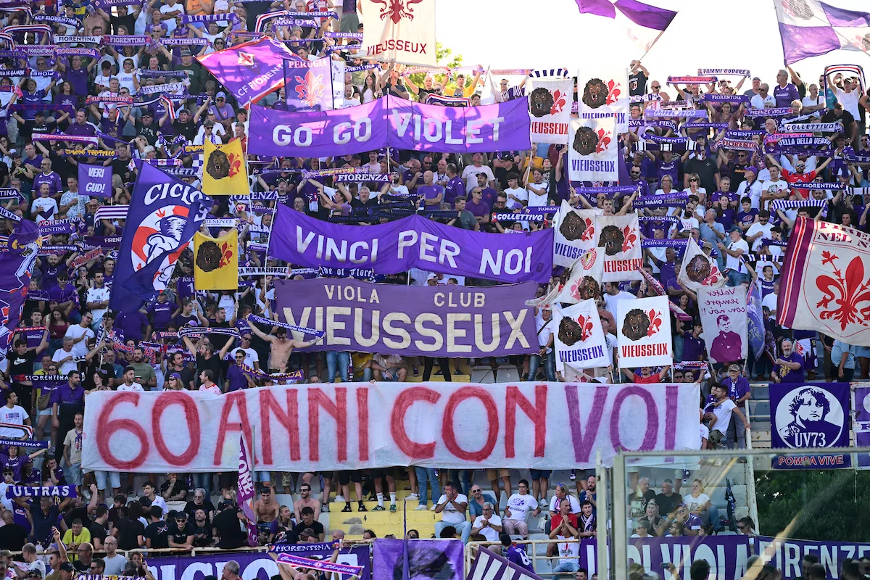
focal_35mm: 270
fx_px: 6524
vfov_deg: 5.1
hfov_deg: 7.6
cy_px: 290
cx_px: 435
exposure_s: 1/1250
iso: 1250
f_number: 5
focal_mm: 270
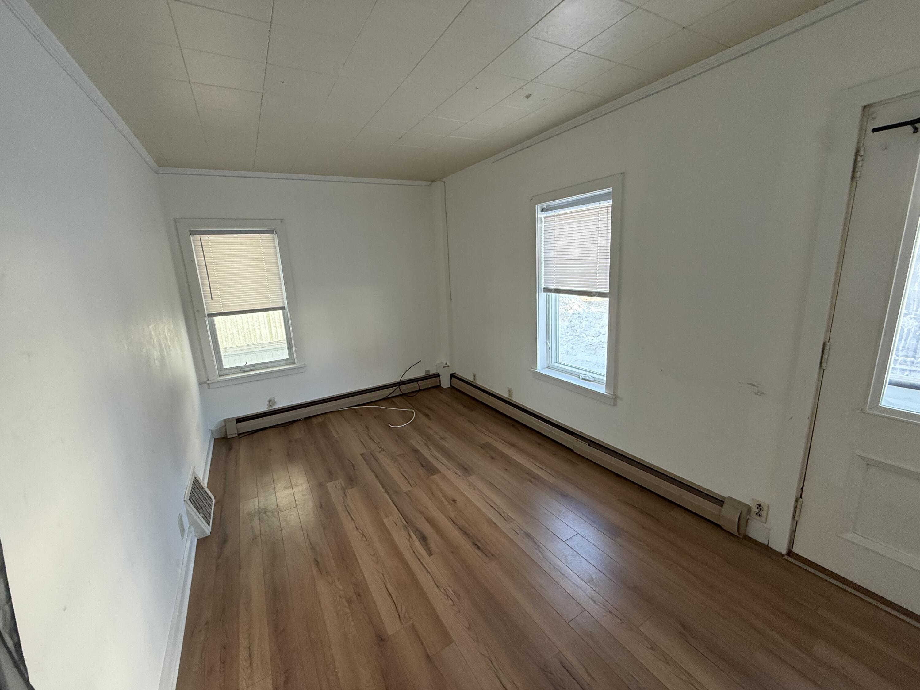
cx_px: 460
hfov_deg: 102.1
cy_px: 345
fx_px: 372
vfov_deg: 85.7
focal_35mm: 14
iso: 160
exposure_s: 1/99
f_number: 2.2
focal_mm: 2.22
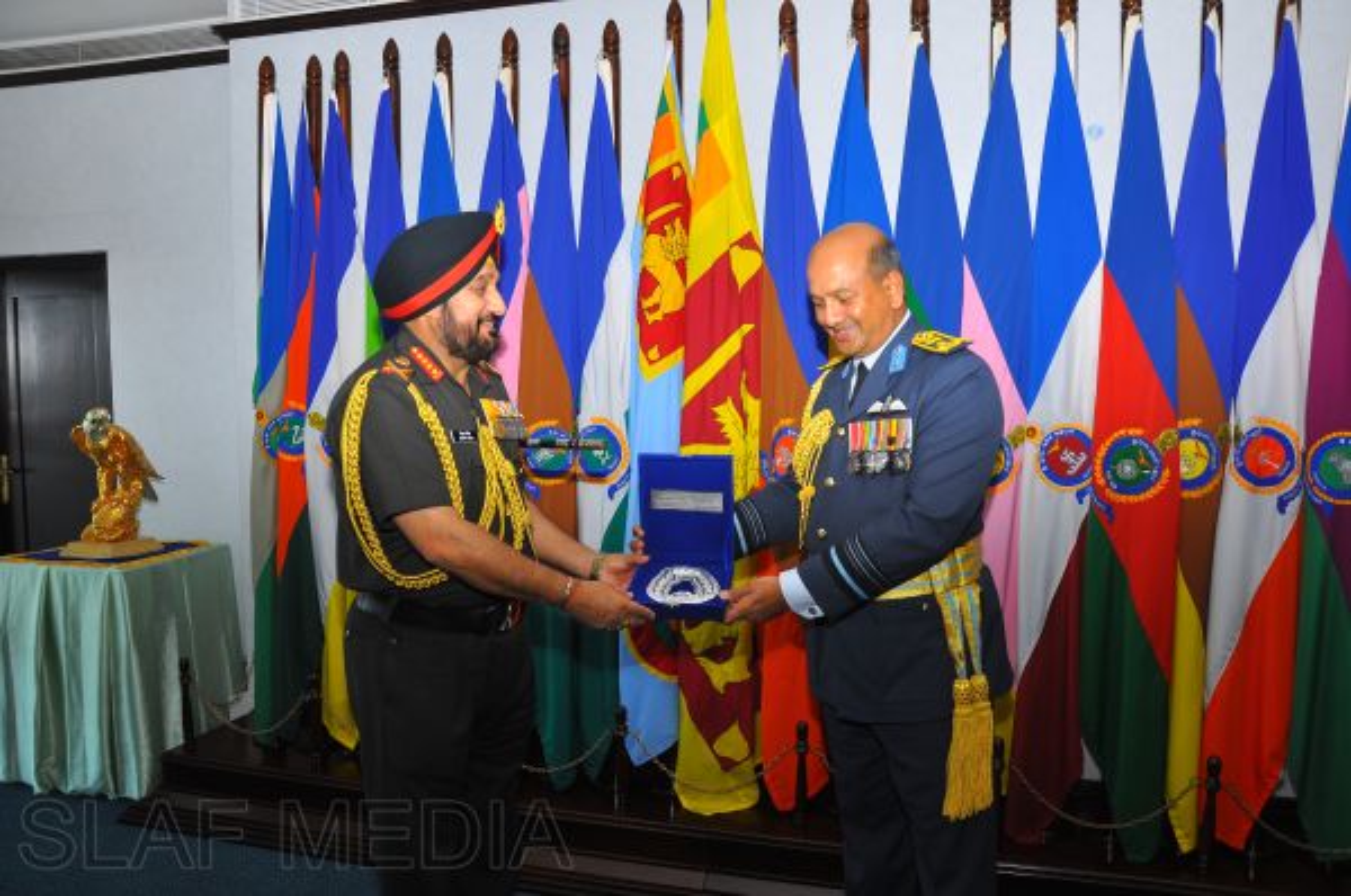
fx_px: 1012
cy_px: 448
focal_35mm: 27
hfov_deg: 67.5
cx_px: 676
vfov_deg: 47.8
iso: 320
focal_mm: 18
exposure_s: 1/125
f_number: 6.3
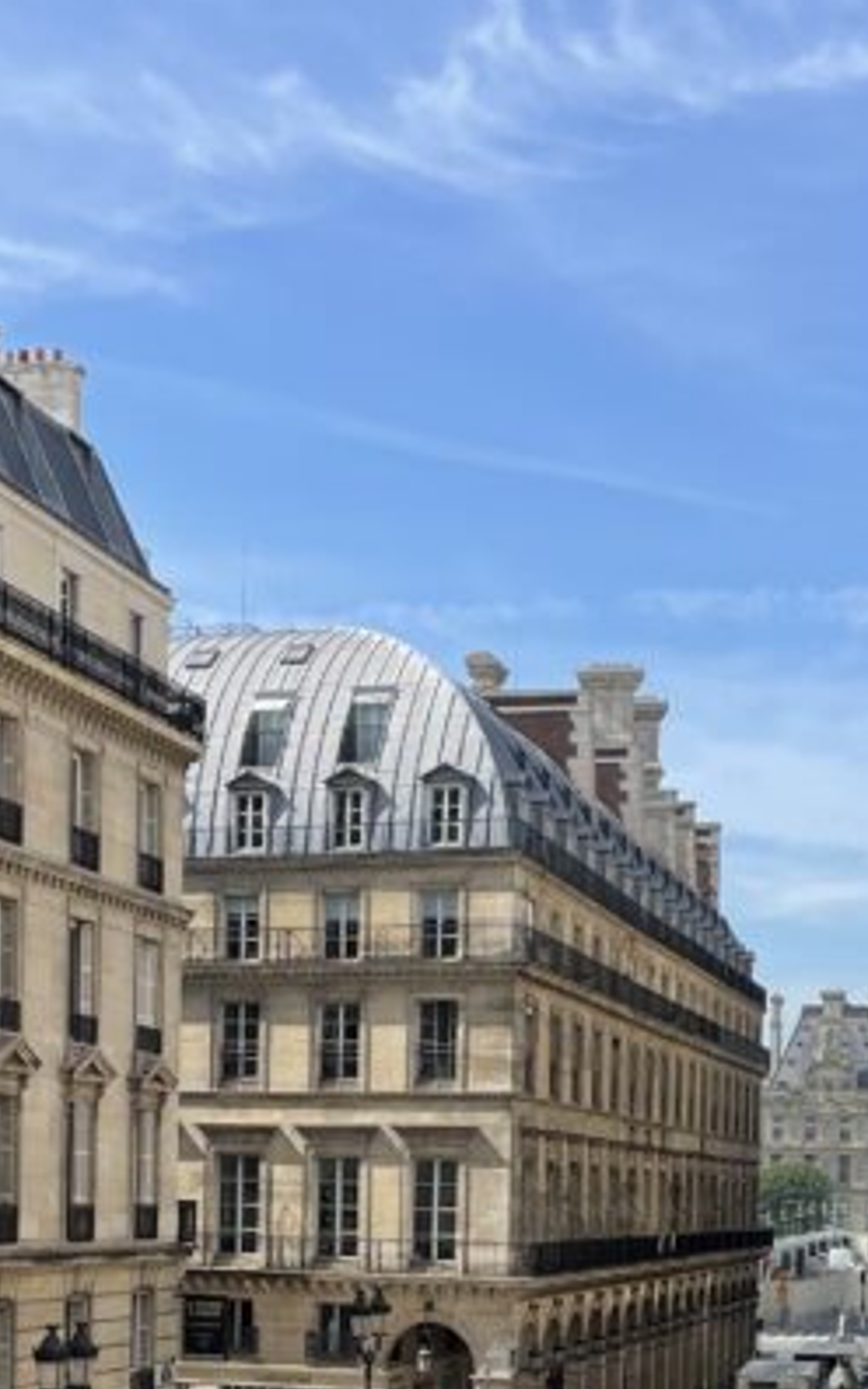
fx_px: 2688
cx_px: 438
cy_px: 1323
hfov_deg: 18.3
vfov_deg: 27.6
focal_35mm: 71
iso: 32
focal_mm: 4.2
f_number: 1.6
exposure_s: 1/2506
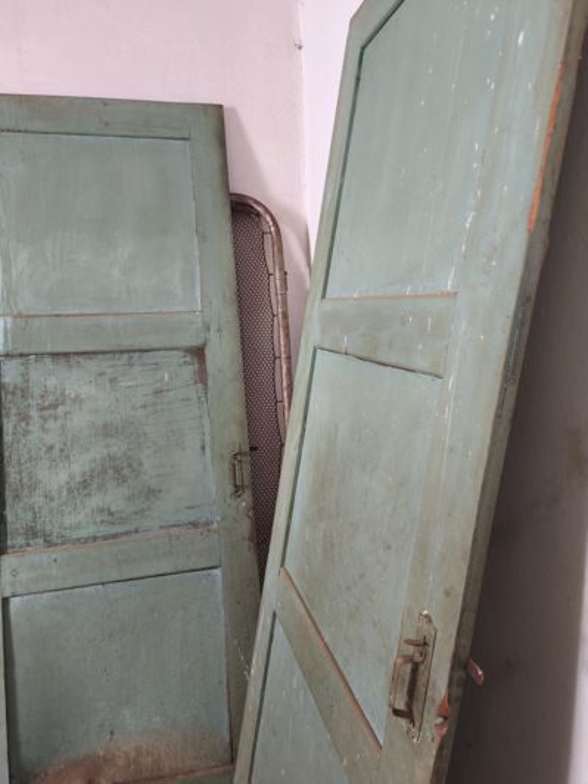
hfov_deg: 58.9
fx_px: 521
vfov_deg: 73.9
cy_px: 392
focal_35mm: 23
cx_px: 294
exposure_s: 1/25
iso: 1600
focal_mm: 5.35
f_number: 1.7
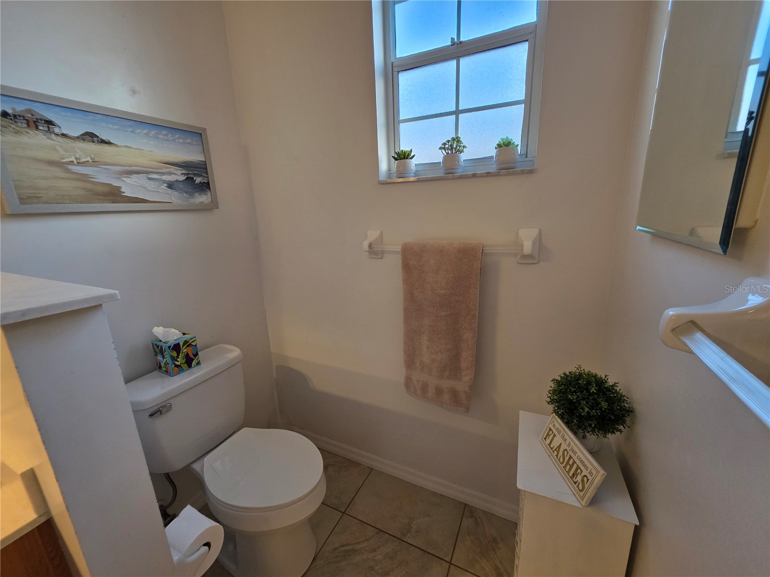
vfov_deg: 89.9
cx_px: 385
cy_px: 288
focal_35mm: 13
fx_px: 289
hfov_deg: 106.2
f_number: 1.9
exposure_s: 1/120
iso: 200
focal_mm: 2.2
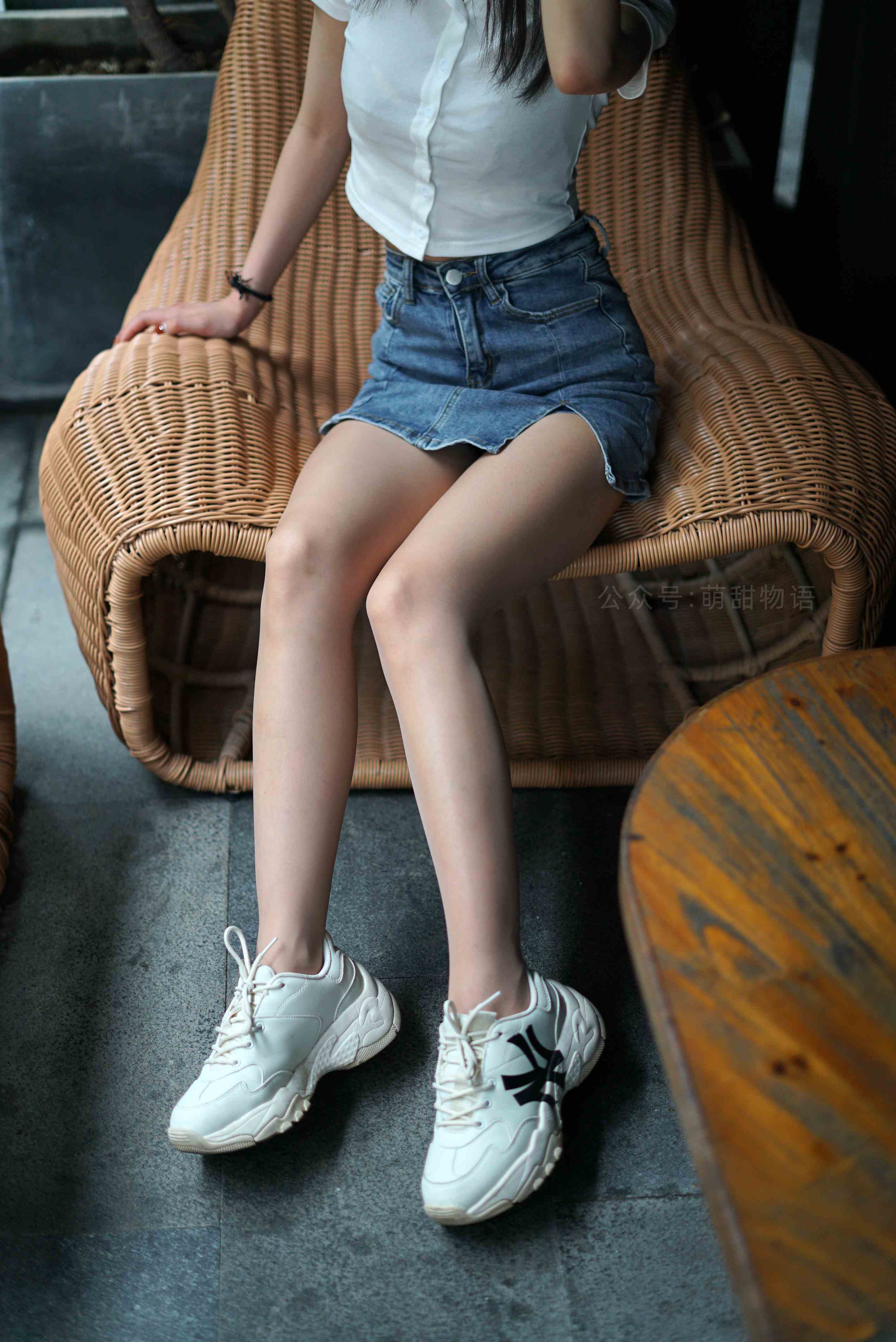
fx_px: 1864
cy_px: 671
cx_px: 448
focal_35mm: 50
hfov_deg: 27.0
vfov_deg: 39.6
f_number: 1.8
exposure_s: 1/640
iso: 200
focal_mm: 50
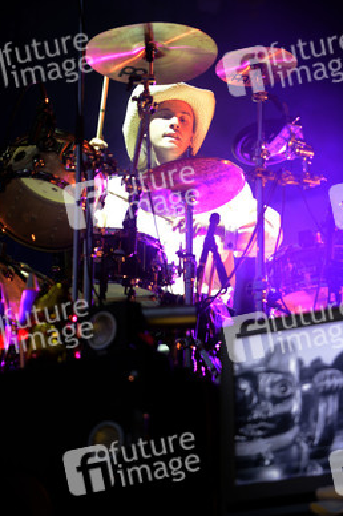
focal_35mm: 206
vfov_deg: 10.0
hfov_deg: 6.7
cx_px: 170
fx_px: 2949
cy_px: 265
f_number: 2.8
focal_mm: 200
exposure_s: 1/320
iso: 2500
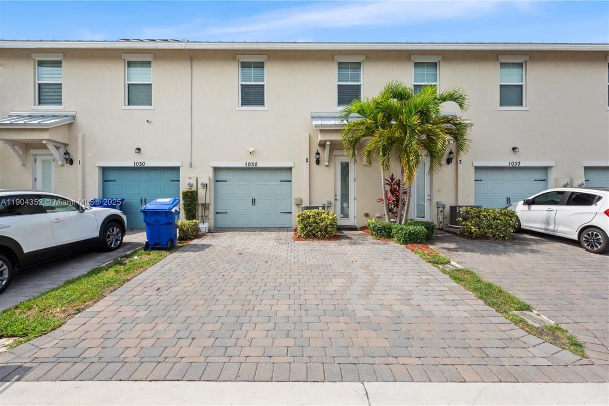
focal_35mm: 17
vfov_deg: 70.5
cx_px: 304
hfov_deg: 93.3
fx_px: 288
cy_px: 203
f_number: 13
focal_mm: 17
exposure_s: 1/4
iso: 100
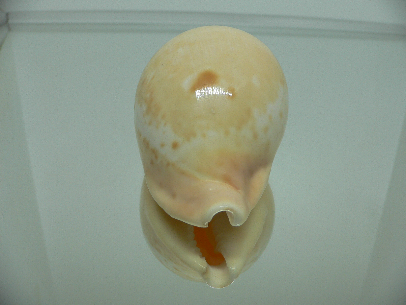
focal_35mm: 35
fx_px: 411
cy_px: 152
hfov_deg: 52.6
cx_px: 203
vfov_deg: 40.7
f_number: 2.8
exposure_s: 1/60
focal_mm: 4.6
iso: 100
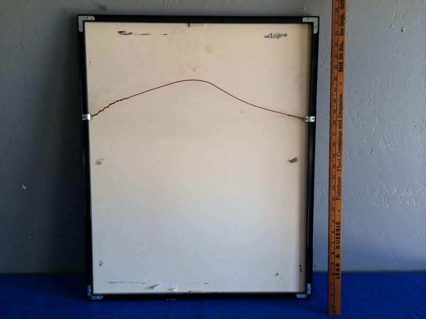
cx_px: 213
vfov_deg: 46.8
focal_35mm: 30
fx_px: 369
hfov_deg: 60.0
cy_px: 160
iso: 40
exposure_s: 1/30
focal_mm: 4.12
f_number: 2.2
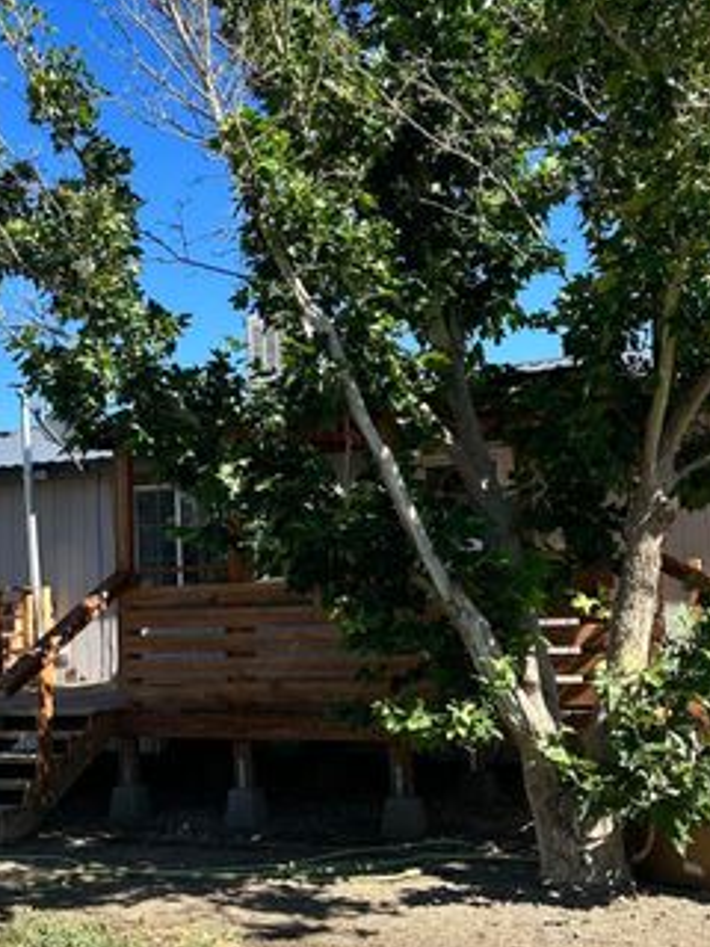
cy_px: 472
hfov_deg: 28.8
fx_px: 1367
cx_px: 210
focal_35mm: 50
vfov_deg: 38.2
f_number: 1.78
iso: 80
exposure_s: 1/2591
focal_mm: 6.86
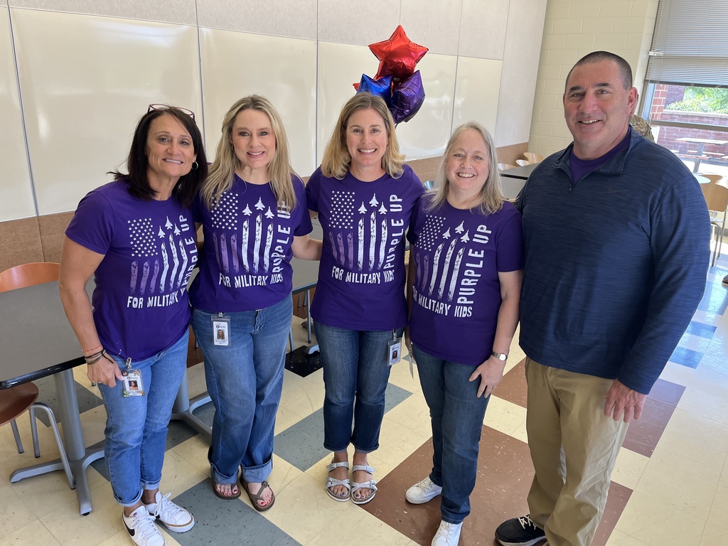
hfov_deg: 67.3
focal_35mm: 26
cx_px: 364
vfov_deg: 53.1
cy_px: 273
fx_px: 547
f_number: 1.6
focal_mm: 5.1
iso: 100
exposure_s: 1/120
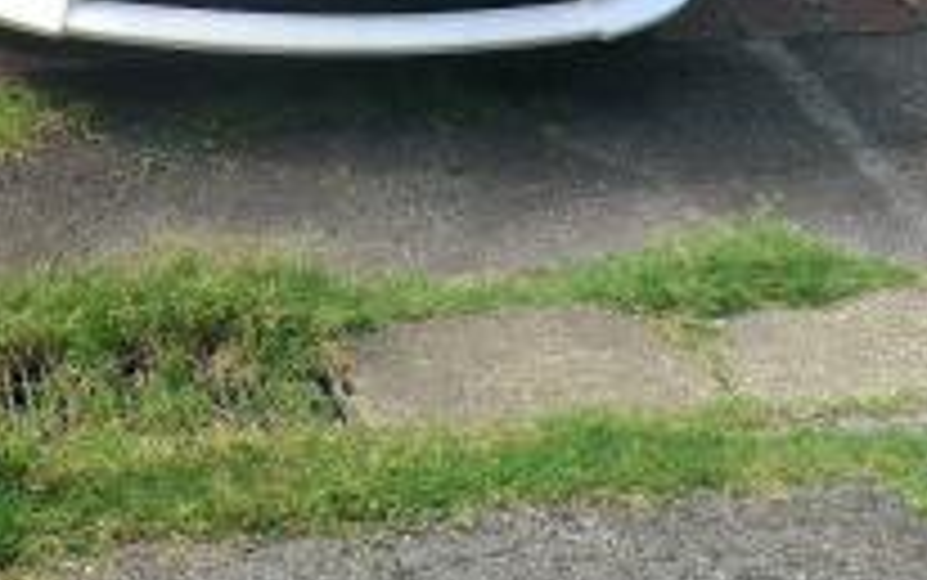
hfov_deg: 25.5
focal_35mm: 79
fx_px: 1997
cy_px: 36
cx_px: 140
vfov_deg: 16.3
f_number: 3.2
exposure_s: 1/320
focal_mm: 4.3
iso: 80
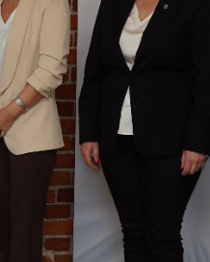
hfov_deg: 11.8
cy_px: 119
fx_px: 1009
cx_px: 0
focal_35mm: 130
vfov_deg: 14.8
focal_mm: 29
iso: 400
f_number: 7.1
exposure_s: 1/100
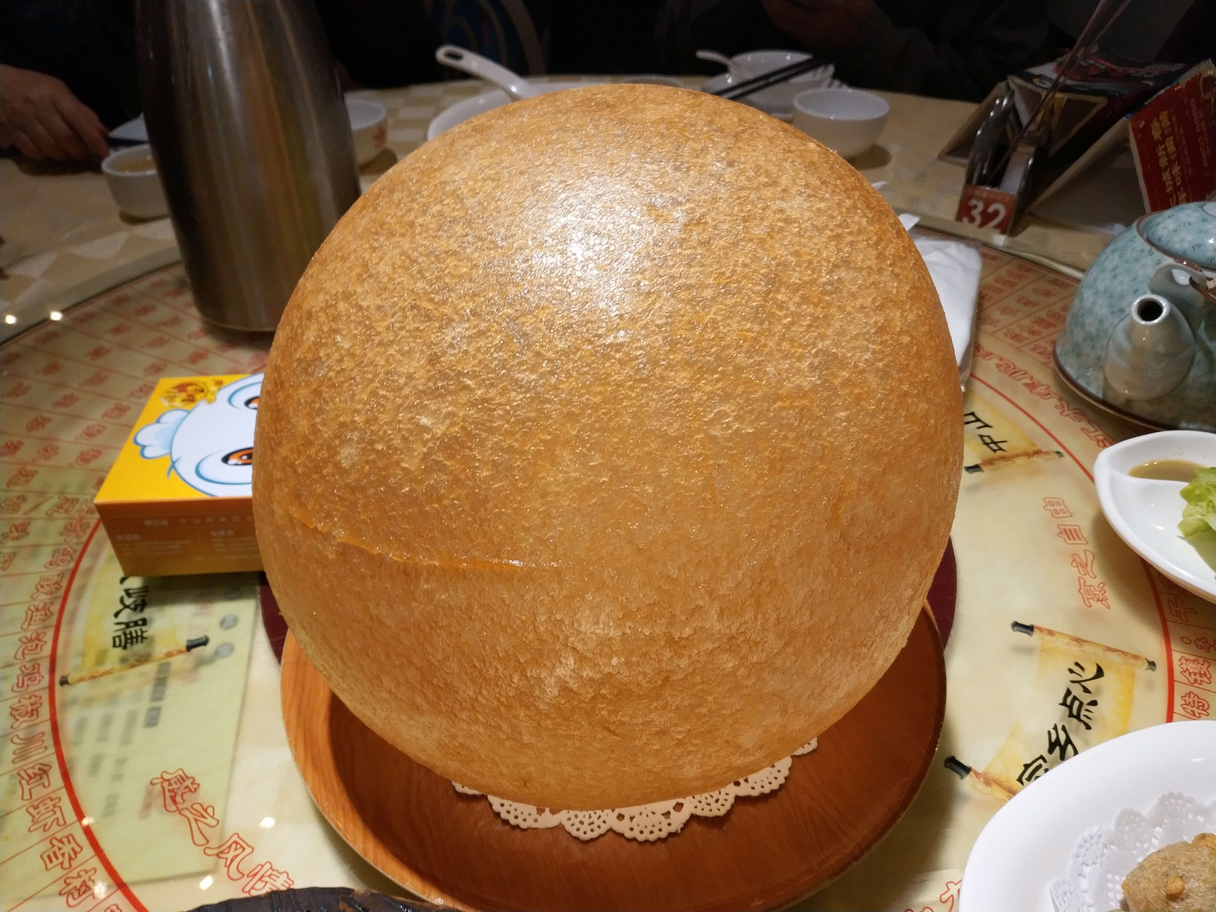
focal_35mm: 32
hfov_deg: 56.8
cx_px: 608
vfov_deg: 44.2
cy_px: 456
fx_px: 1124
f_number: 2
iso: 293
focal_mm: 4.5
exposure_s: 1/25
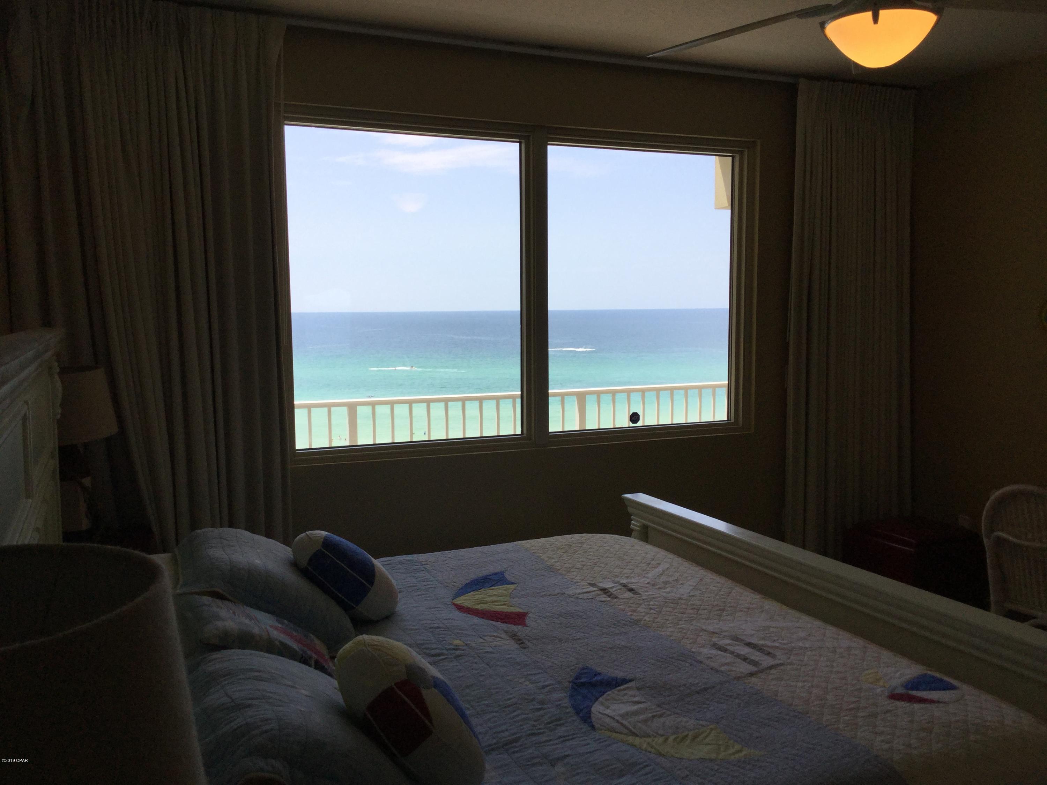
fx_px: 938
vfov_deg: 45.4
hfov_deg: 58.4
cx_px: 524
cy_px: 392
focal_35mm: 31
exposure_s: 1/409
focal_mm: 3.3
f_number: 2.4
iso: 25
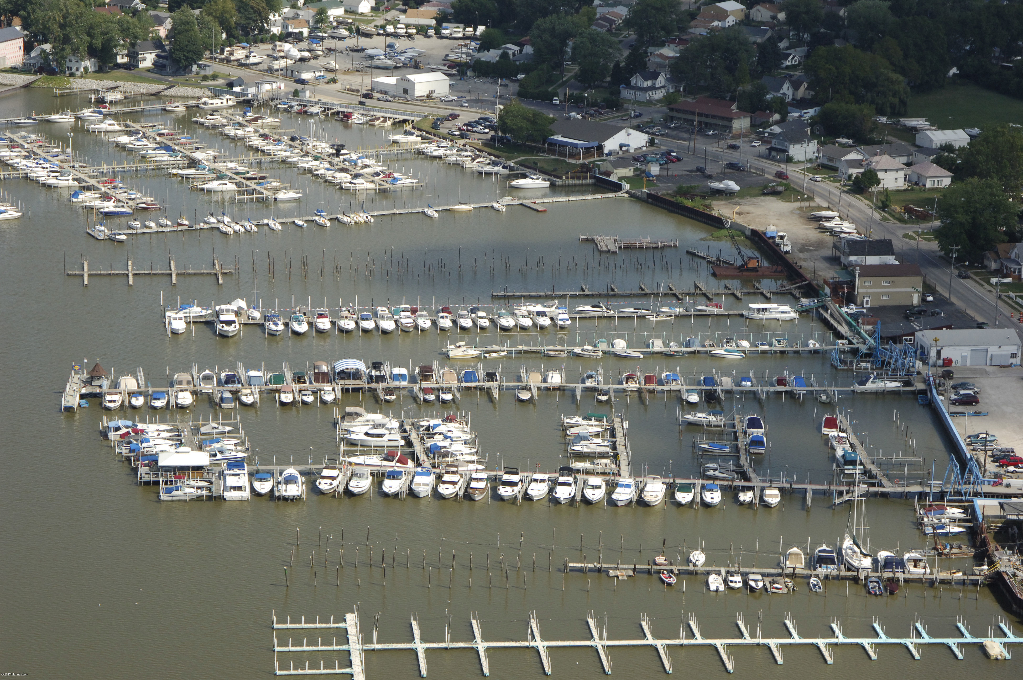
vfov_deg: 14.7
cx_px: 512
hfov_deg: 21.9
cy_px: 340
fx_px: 2640
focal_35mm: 93
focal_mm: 62
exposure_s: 1/1000
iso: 400
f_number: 7.6
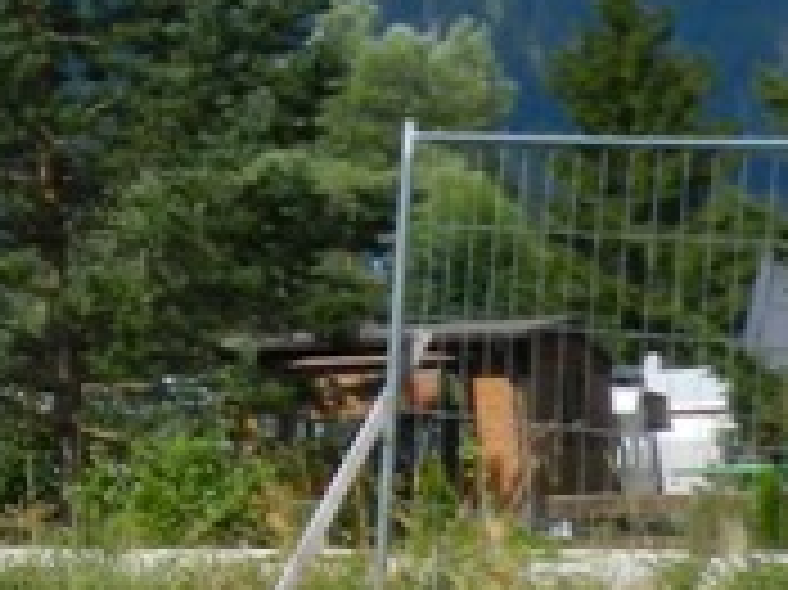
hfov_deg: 10.3
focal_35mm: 164
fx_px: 3731
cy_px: 5
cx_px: -1184
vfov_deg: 9.0
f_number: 4.5
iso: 160
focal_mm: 5
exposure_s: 1/1000
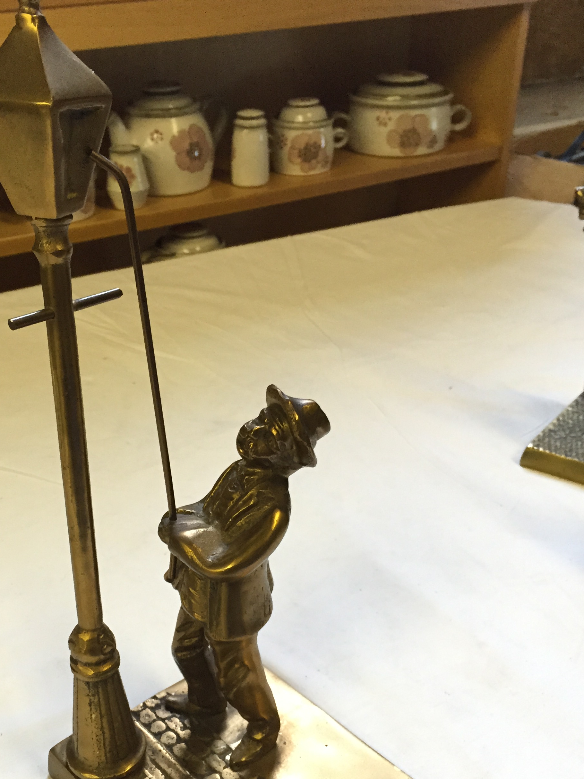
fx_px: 877
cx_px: 204
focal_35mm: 39
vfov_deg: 47.3
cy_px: 504
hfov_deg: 36.5
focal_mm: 4.15
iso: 250
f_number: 2.2
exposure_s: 1/33
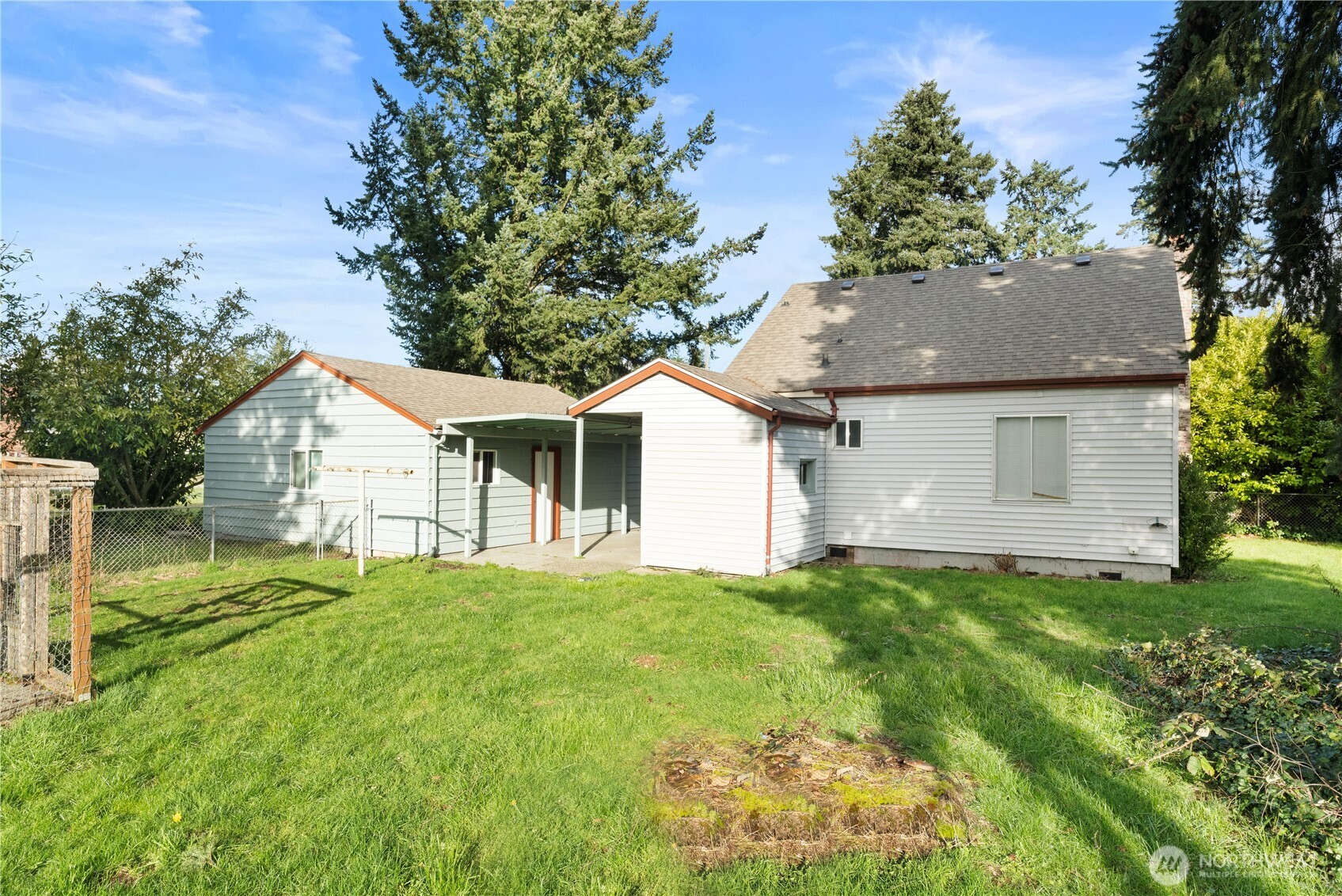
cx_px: 671
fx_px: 839
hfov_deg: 77.3
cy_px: 448
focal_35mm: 22
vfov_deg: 56.2
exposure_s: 1/2000
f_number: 8
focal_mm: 15
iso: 800
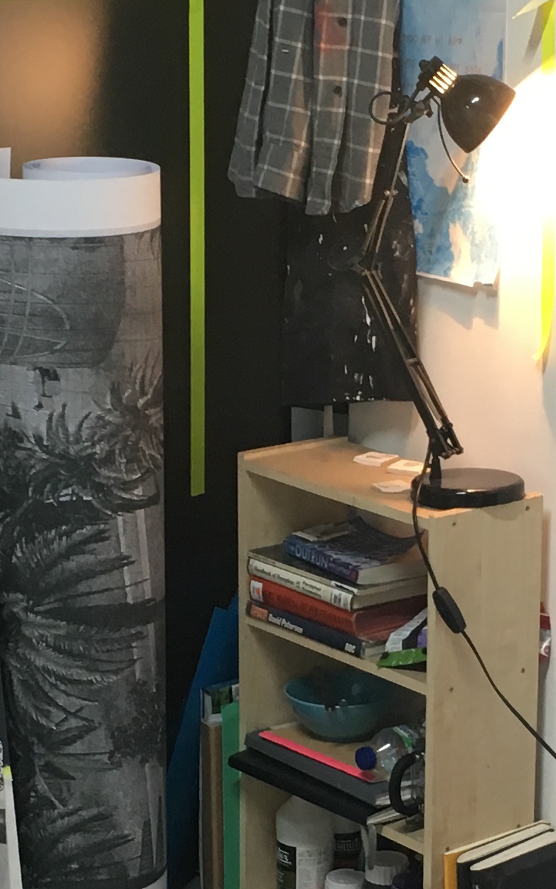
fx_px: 2401
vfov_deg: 20.9
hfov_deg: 13.2
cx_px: 415
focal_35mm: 99
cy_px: 579
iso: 100
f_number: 2.2
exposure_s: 1/33
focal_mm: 4.15
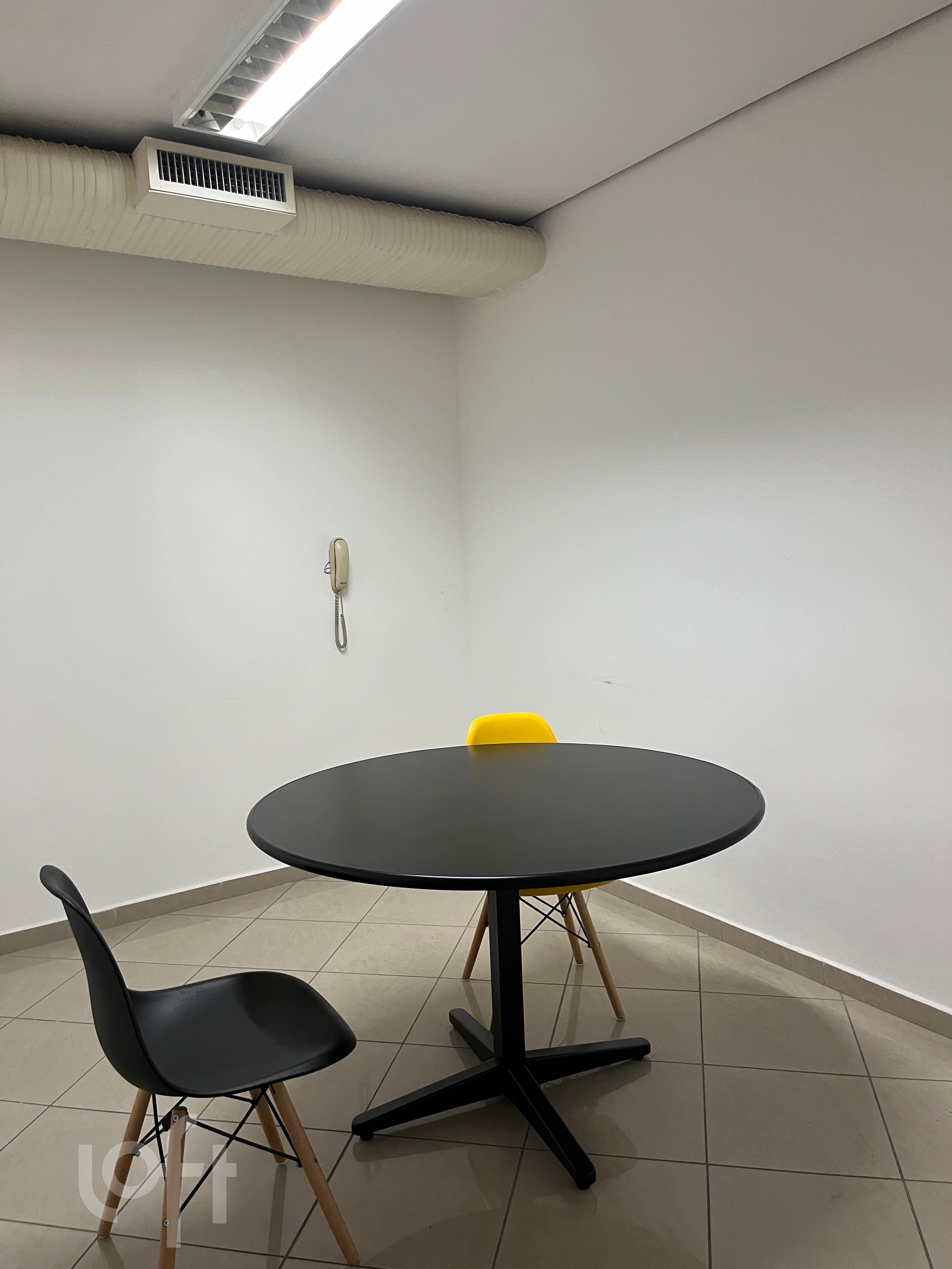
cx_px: 476
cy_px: 634
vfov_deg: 67.3
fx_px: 953
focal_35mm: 26
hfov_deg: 53.1
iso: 160
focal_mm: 5.1
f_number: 1.6
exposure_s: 1/60
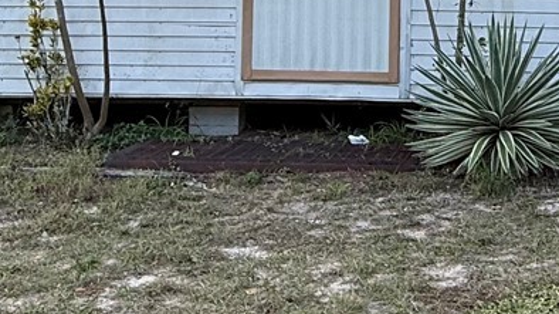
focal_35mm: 62
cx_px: 465
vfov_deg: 18.4
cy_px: -65
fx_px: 918
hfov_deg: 32.7
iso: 64
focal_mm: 2.22
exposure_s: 1/266
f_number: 2.2
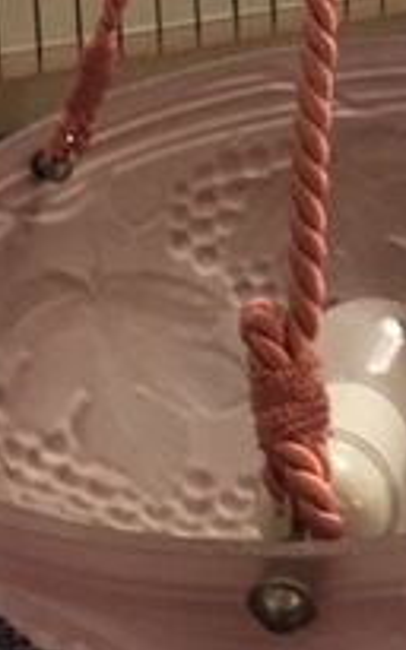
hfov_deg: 13.5
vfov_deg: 19.1
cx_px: 390
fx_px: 1701
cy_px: -308
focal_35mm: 96
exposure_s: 1/17
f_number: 2.2
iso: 200
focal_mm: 4.15
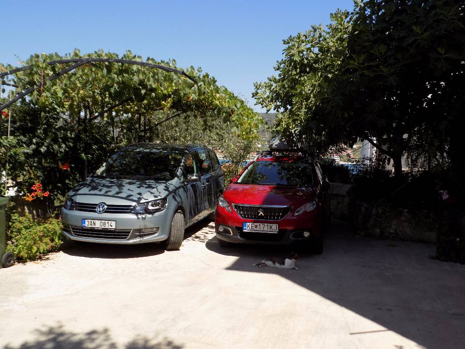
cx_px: 232
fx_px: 403
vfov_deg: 46.8
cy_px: 174
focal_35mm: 30
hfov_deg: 60.0
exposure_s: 1/800
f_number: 3.3
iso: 80
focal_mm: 5.3
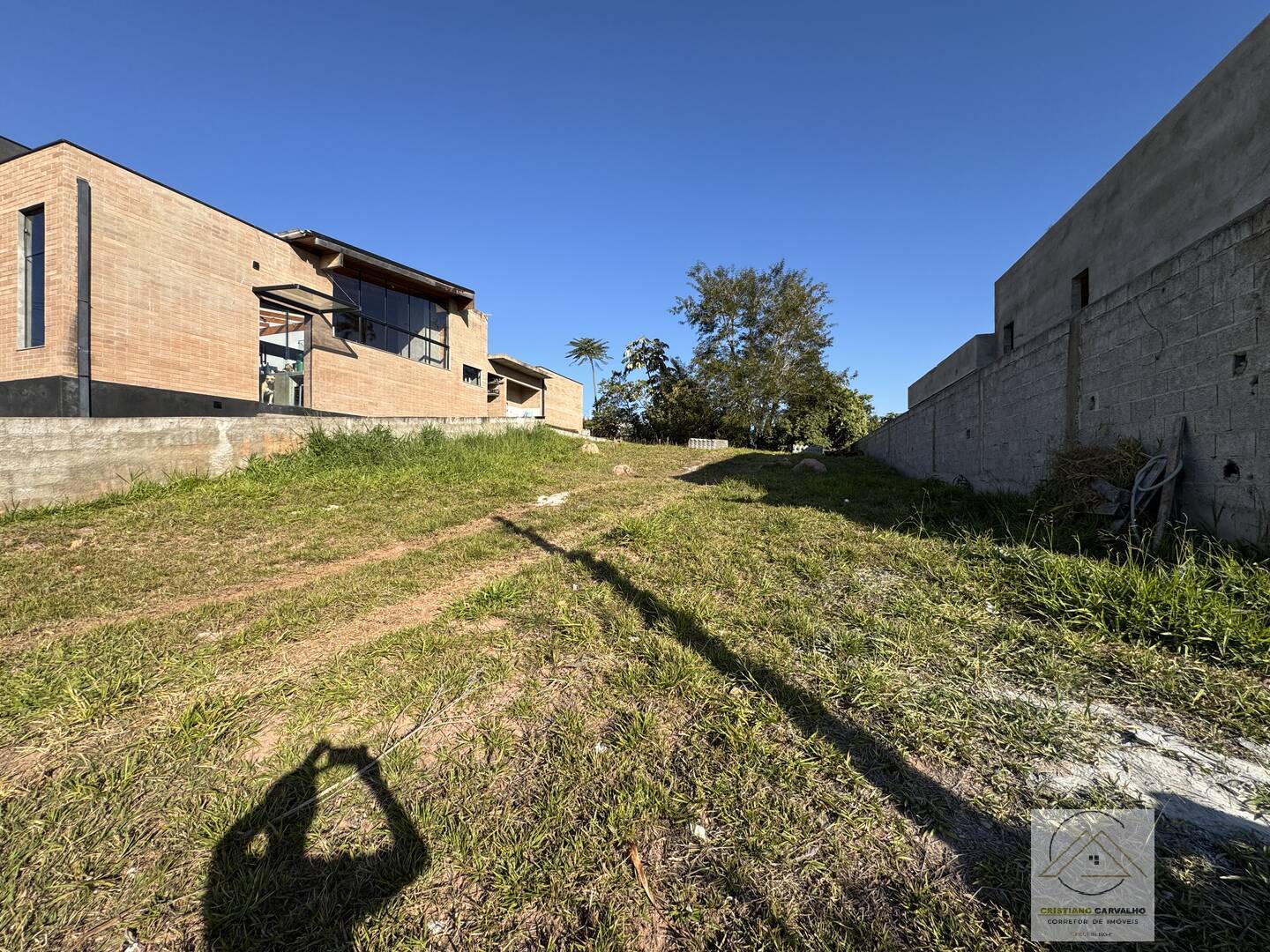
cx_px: 635
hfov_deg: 102.1
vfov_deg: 85.7
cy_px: 476
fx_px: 514
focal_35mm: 14
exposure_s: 1/1323
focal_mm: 2.22
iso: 40
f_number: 2.2
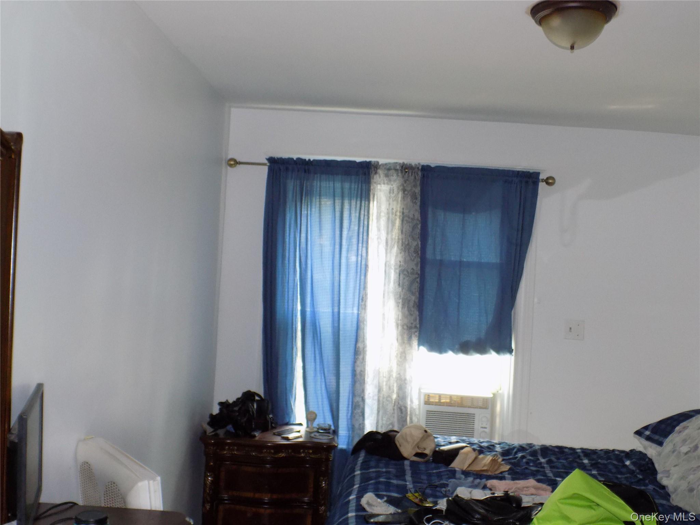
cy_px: 262
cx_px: 350
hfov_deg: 50.1
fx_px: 748
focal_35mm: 37
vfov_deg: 38.7
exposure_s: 1/30
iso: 280
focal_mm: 6.6
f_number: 3.5
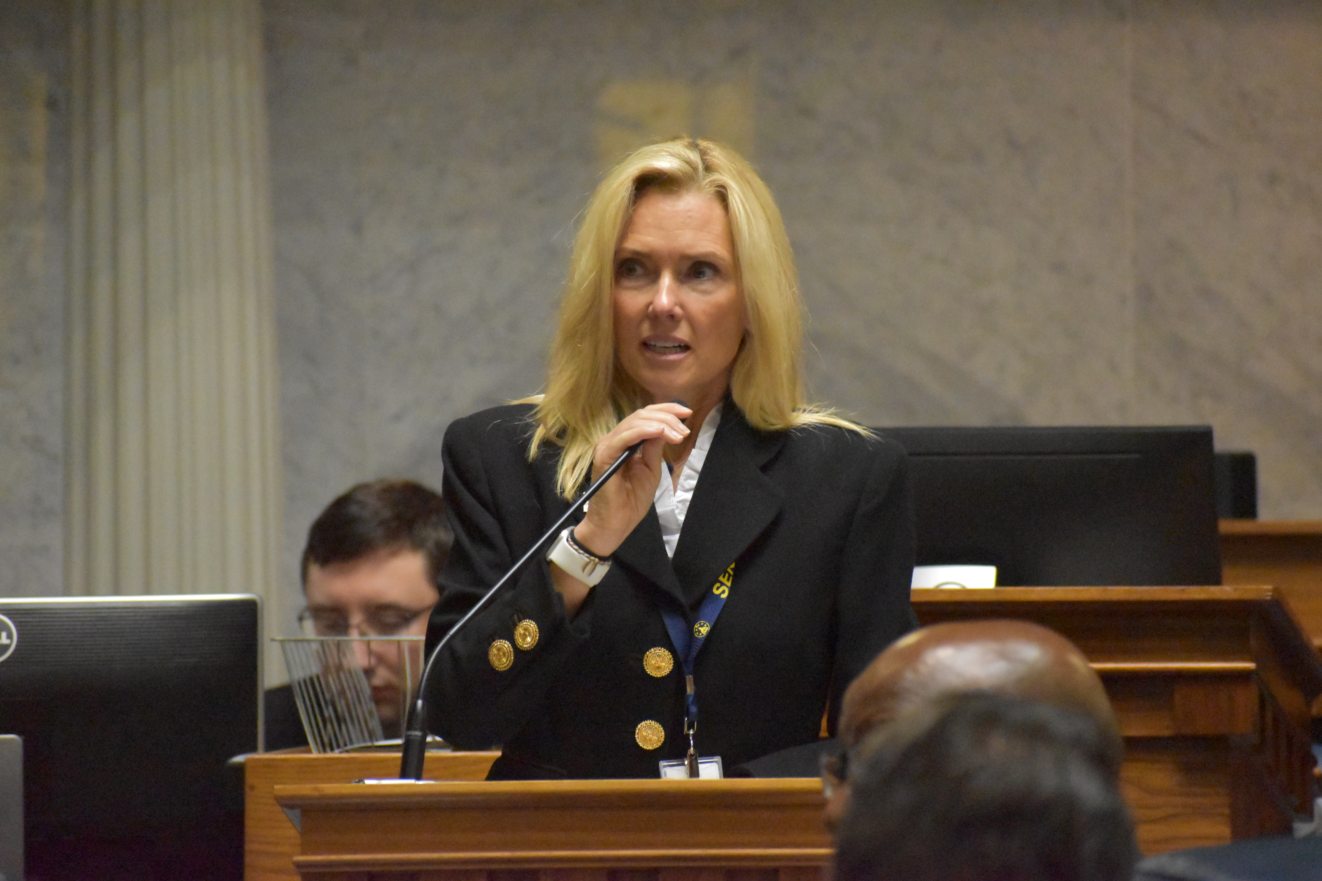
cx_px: 661
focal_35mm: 315
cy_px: 440
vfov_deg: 4.4
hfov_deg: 6.5
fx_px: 11567
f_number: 5.6
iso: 12800
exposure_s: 1/250
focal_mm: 210
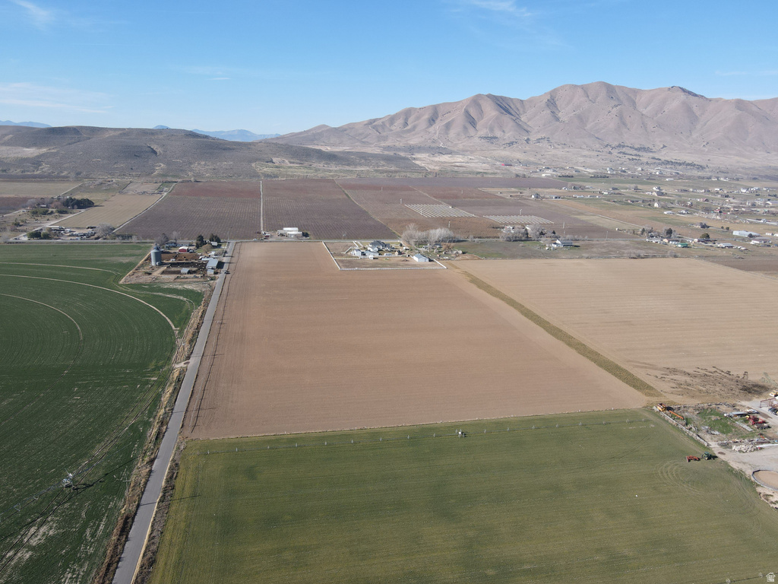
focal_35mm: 24
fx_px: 539
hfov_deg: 71.6
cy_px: 292
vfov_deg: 56.8
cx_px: 389
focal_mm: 4.5
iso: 100
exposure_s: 1/500
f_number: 2.8
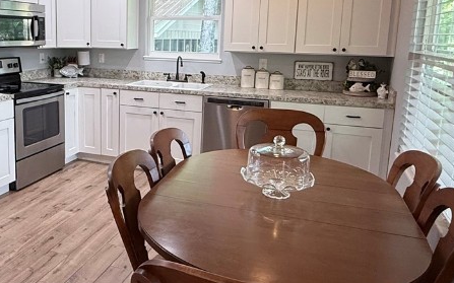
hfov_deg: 55.3
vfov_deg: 36.9
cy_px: 97
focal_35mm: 34
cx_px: 143
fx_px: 421
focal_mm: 2.22
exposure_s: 1/60
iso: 200
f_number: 2.2
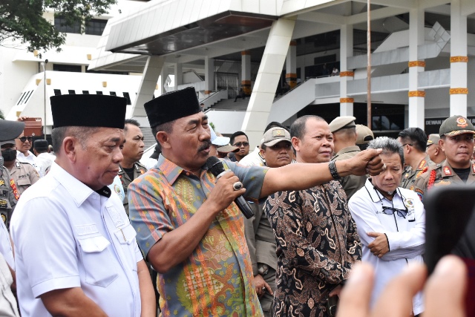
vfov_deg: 26.5
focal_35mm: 51
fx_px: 673
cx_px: 238
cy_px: 158
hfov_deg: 38.9
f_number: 6.3
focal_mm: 34
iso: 1600
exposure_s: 1/1600
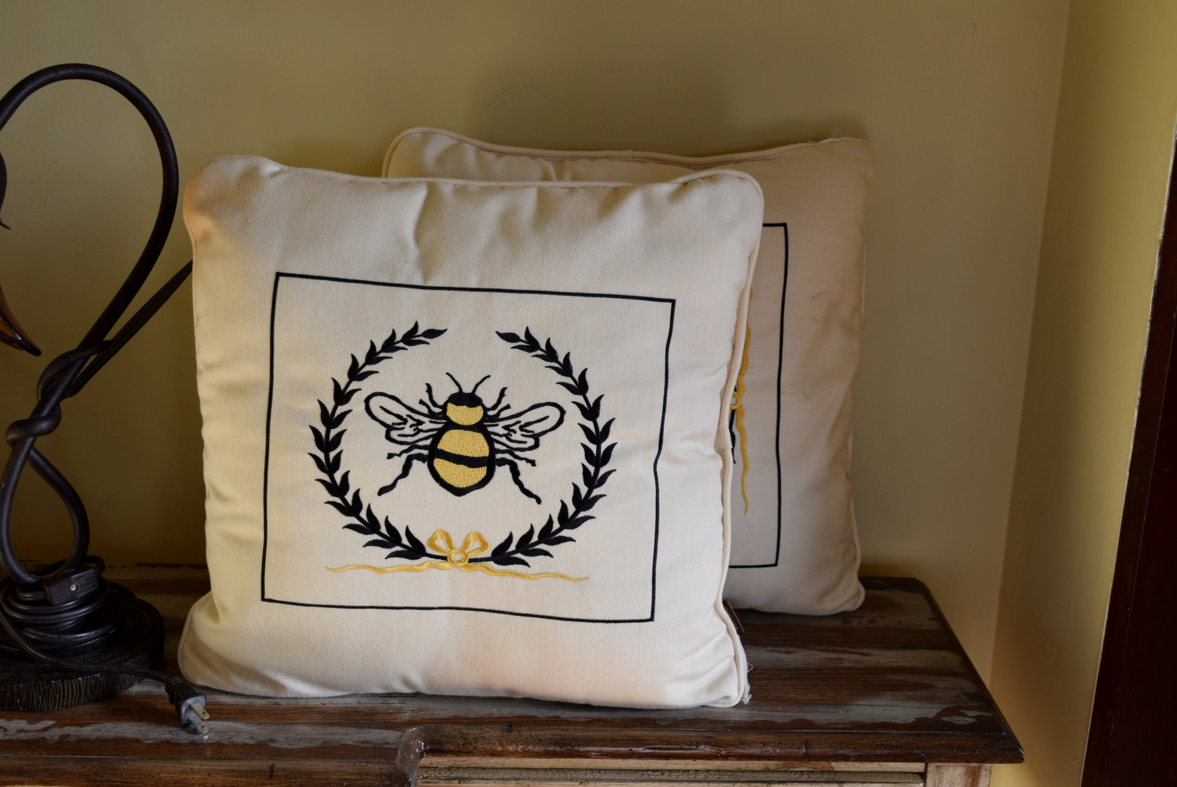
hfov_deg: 44.9
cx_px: 588
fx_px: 1423
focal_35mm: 44
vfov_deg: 30.9
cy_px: 394
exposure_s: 1/160
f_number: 6.3
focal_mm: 29
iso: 400
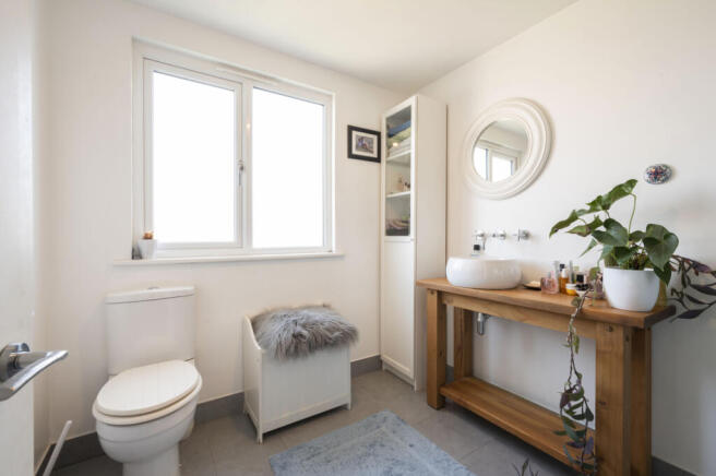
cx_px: 358
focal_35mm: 14
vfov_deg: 79.1
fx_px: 288
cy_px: 238
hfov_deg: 102.4
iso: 200
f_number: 16
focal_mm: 14.5
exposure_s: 1/1.67
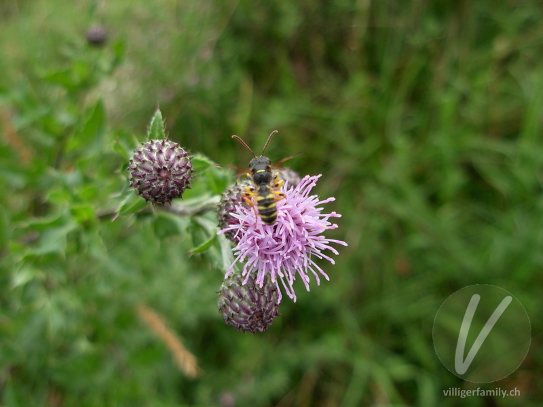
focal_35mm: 38
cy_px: 204
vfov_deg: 37.7
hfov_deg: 49.0
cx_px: 272
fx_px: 596
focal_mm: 6.3
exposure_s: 1/542
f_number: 2.9
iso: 79
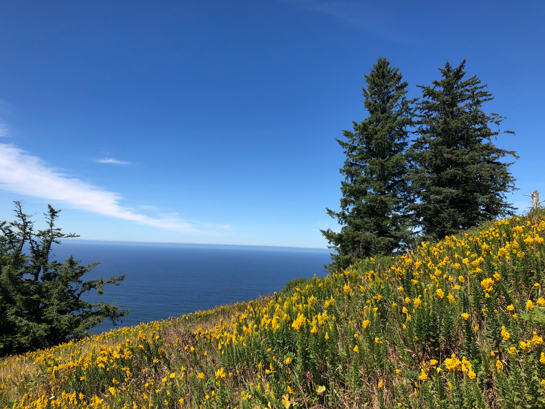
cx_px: 272
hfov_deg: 63.4
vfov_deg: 49.8
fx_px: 441
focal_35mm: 28
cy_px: 204
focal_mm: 3.99
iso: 20
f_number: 1.8
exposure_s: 1/1919
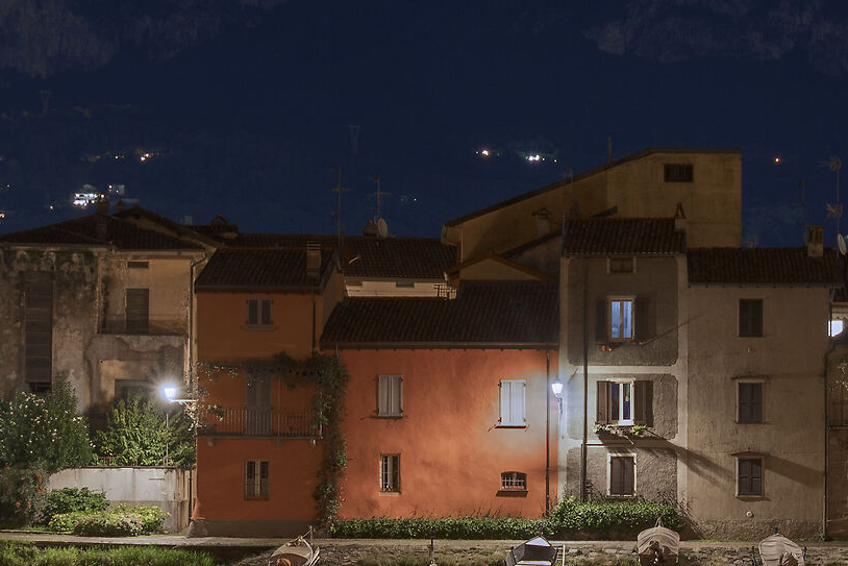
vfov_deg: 11.9
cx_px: 648
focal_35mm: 115
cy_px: 408
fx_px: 2709
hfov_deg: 17.7
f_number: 5.6
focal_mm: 26
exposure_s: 30
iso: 100
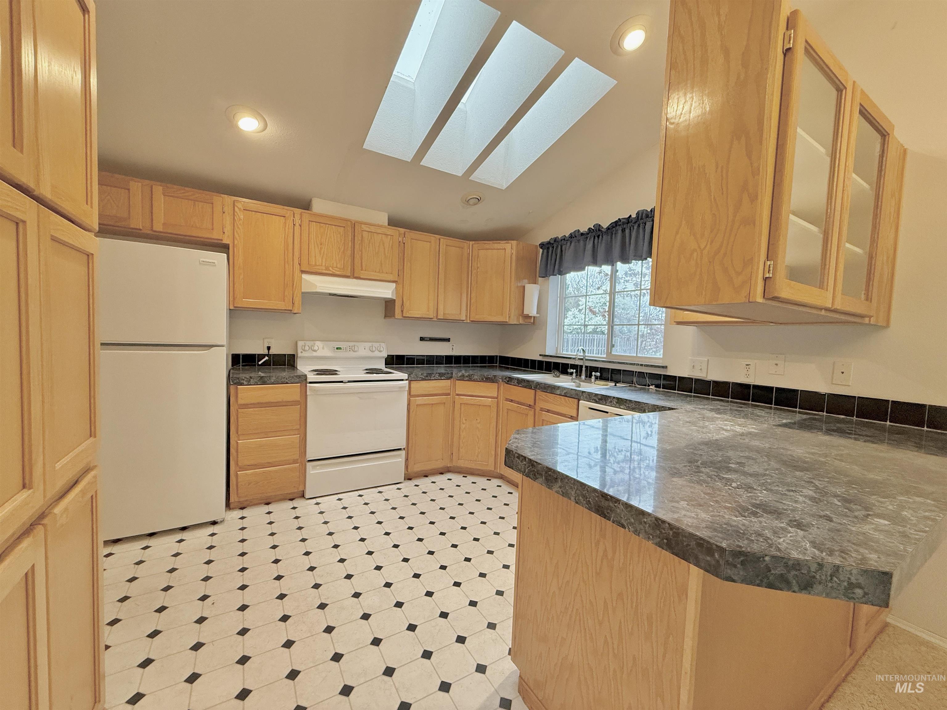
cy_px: 355
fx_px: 383
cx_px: 474
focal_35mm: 14
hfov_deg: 102.1
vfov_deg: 85.7
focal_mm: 2.22
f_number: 2.2
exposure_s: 1/120
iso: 400
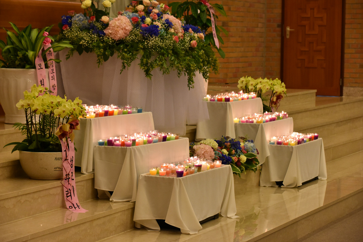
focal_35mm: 105
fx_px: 1059
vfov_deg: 13.0
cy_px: 121
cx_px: 182
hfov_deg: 19.5
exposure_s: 1/60
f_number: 5
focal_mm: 70
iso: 1400
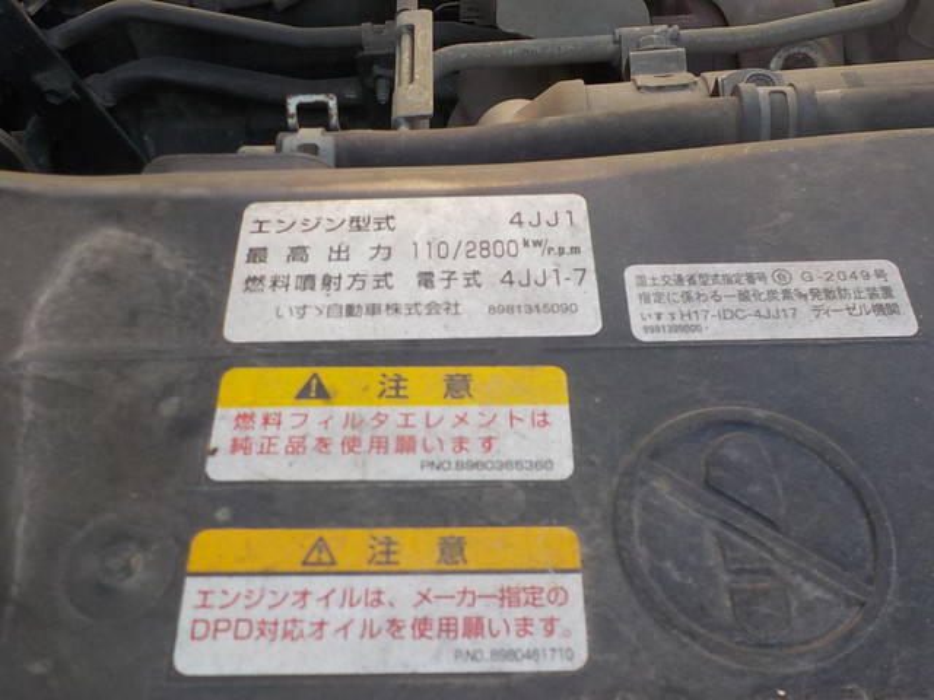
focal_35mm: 30
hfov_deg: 60.0
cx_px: 467
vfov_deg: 46.8
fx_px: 809
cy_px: 350
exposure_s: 1/200
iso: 125
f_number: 3.3
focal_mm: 4.1
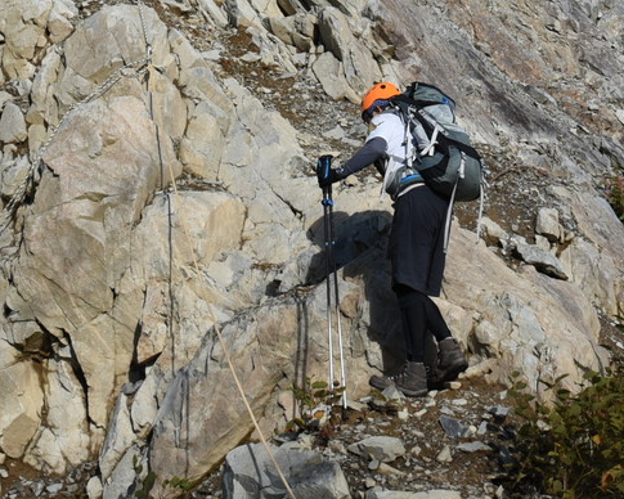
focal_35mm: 89
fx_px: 1644
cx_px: 423
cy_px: -288
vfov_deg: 15.7
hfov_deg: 21.4
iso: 100
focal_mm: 24
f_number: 8
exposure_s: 1/160
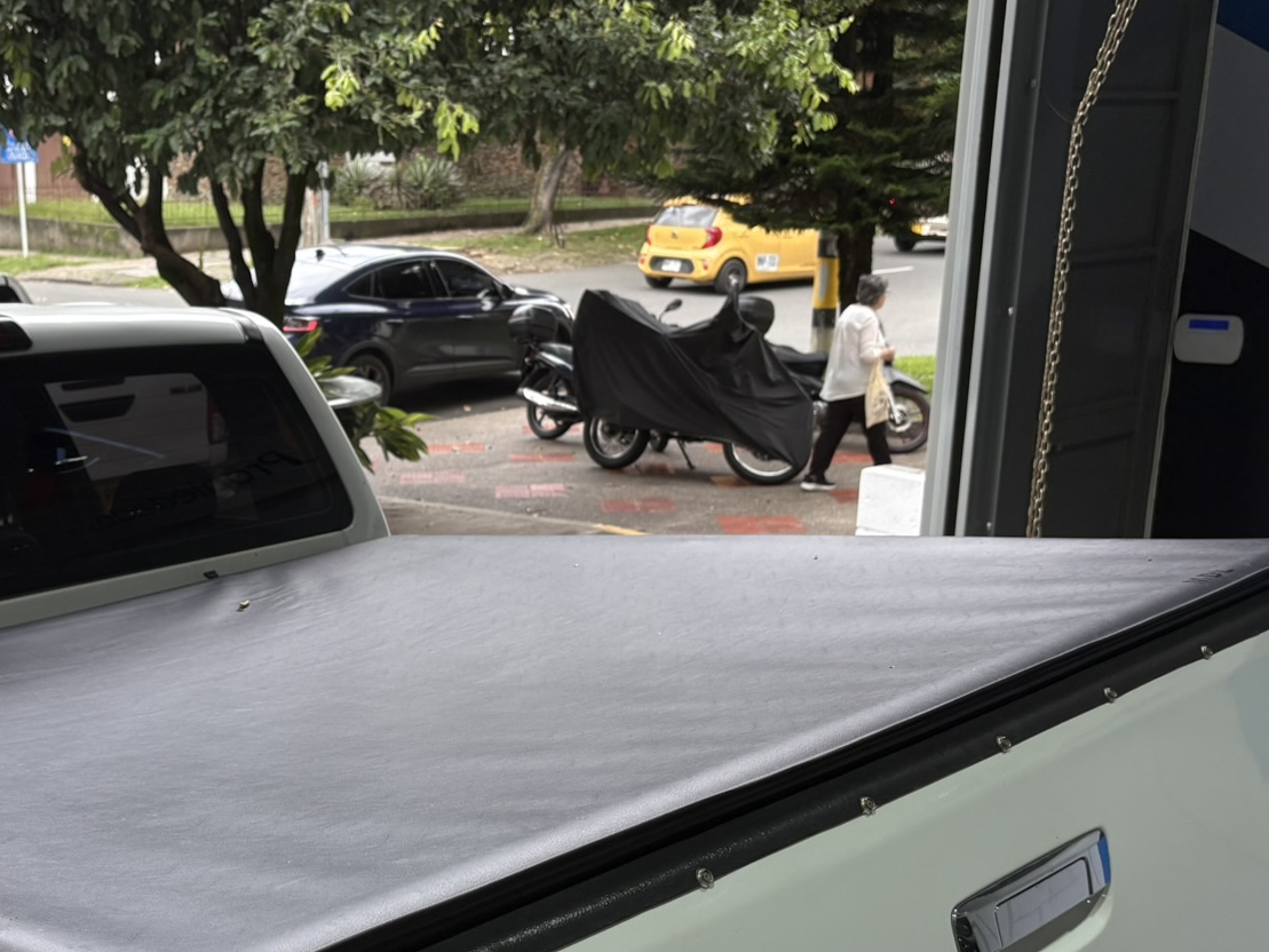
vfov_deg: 30.1
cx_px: 374
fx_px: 1760
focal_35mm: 48
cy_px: 598
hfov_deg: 39.0
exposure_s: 1/296
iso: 40
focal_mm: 5.96
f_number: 1.6
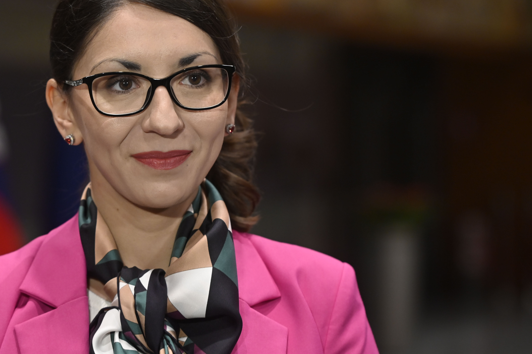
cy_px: 147
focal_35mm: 159
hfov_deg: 12.9
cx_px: 151
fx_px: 2348
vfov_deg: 8.6
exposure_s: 1/200
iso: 1600
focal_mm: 110
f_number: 3.5
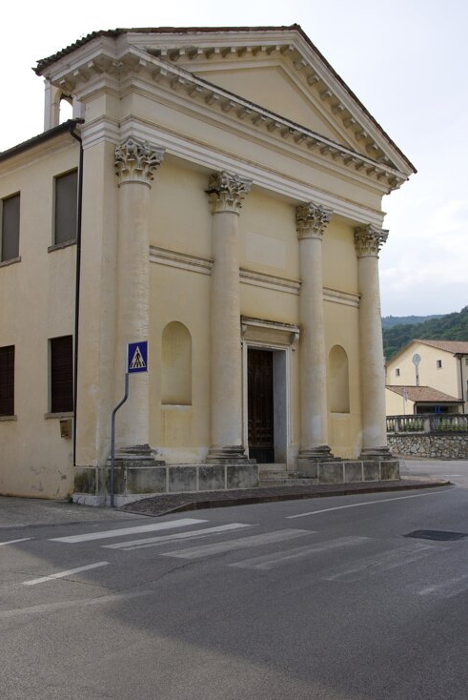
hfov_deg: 35.1
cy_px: 340
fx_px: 739
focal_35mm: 38
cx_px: 225
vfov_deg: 50.6
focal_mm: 24
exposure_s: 1/250
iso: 100
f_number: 8
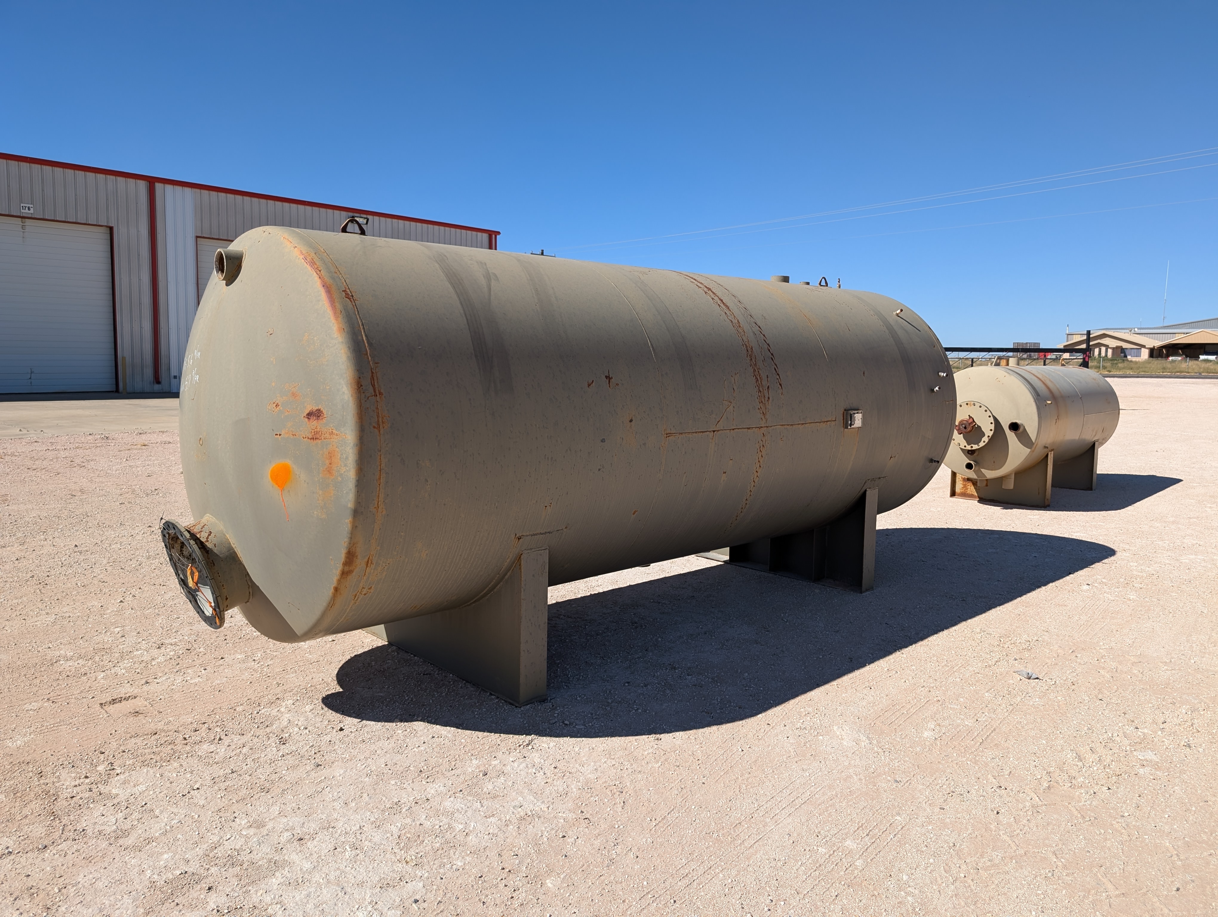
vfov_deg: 56.9
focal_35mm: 24
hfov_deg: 71.5
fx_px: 846
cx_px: 609
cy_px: 458
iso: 20
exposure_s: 1/1323
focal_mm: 6.9
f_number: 1.68
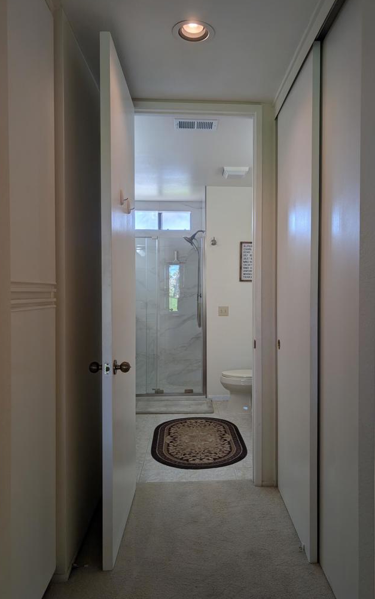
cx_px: 213
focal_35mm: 26
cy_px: 298
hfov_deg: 47.5
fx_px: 425
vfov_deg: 70.4
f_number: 1.68
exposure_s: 1/466
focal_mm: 6.9
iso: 25
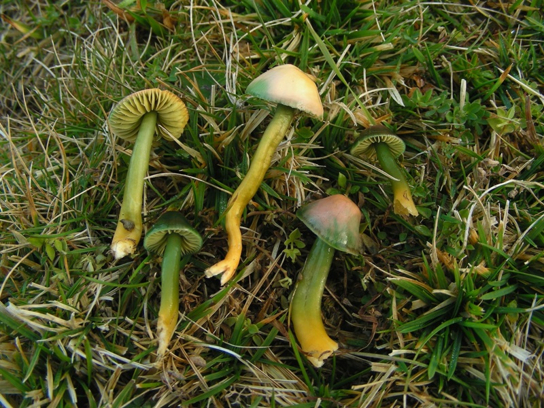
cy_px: 204
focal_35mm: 38
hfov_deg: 49.0
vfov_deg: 37.7
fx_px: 597
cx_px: 272
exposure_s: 1/60
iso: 50
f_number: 3.5
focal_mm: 6.3
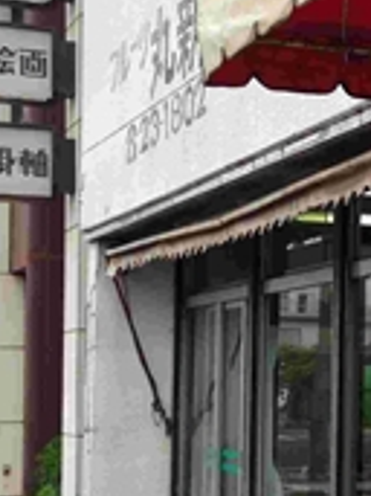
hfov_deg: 14.5
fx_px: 1402
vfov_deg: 20.0
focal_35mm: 98
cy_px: 323
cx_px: 458
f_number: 2.4
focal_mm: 4.13
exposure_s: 1/704
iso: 50
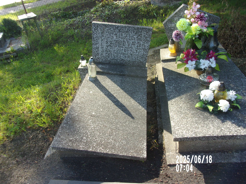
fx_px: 199
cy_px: 92
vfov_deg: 49.7
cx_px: 123
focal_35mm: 28
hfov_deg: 63.4
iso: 80
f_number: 3.9
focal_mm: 5.1
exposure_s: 1/120
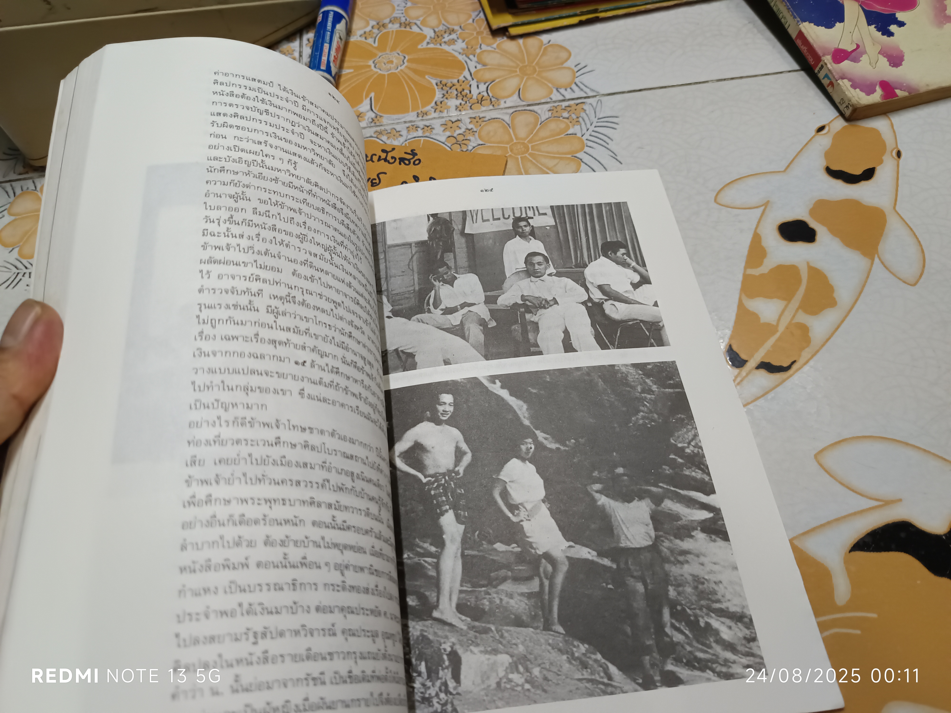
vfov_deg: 56.8
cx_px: 476
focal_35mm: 24
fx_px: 659
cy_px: 356
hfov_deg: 71.6
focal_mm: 5.31
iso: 1174
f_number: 1.7
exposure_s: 1/50
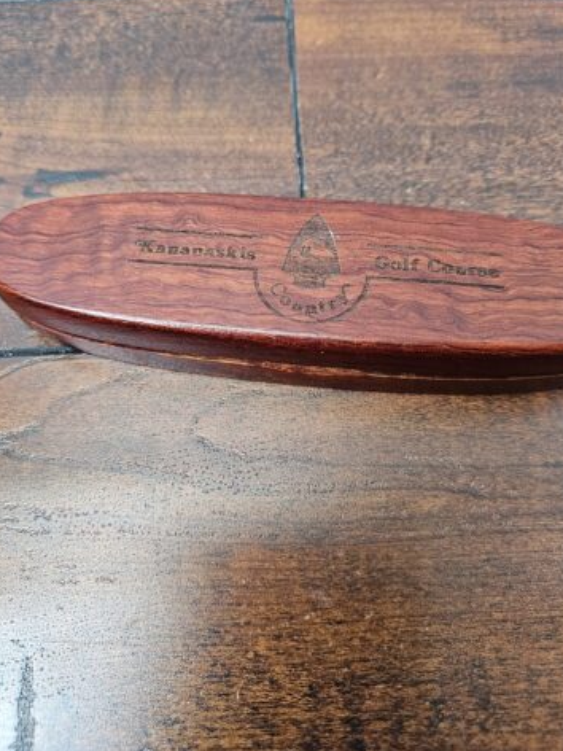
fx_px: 564
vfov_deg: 67.1
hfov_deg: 53.1
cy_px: 338
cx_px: 288
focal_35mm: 26
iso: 500
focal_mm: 6.3
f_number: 1.7
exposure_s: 1/60
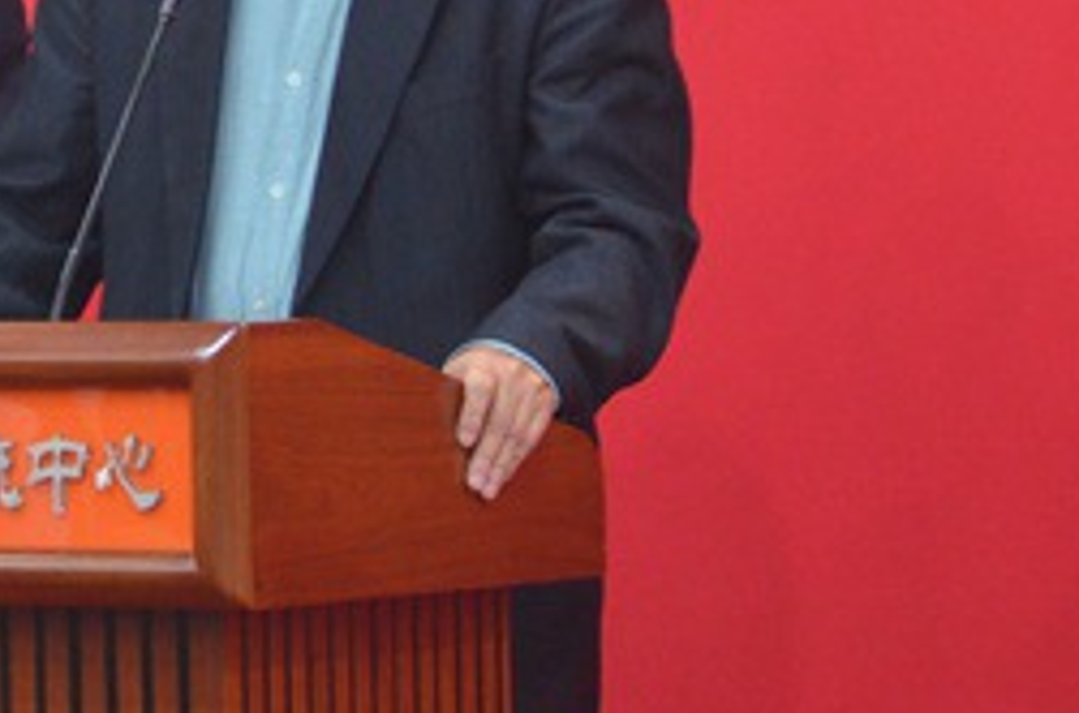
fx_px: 9286
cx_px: -95
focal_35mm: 311
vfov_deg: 4.4
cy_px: -103
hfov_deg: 6.6
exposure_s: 1/10
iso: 1600
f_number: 5
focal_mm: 65
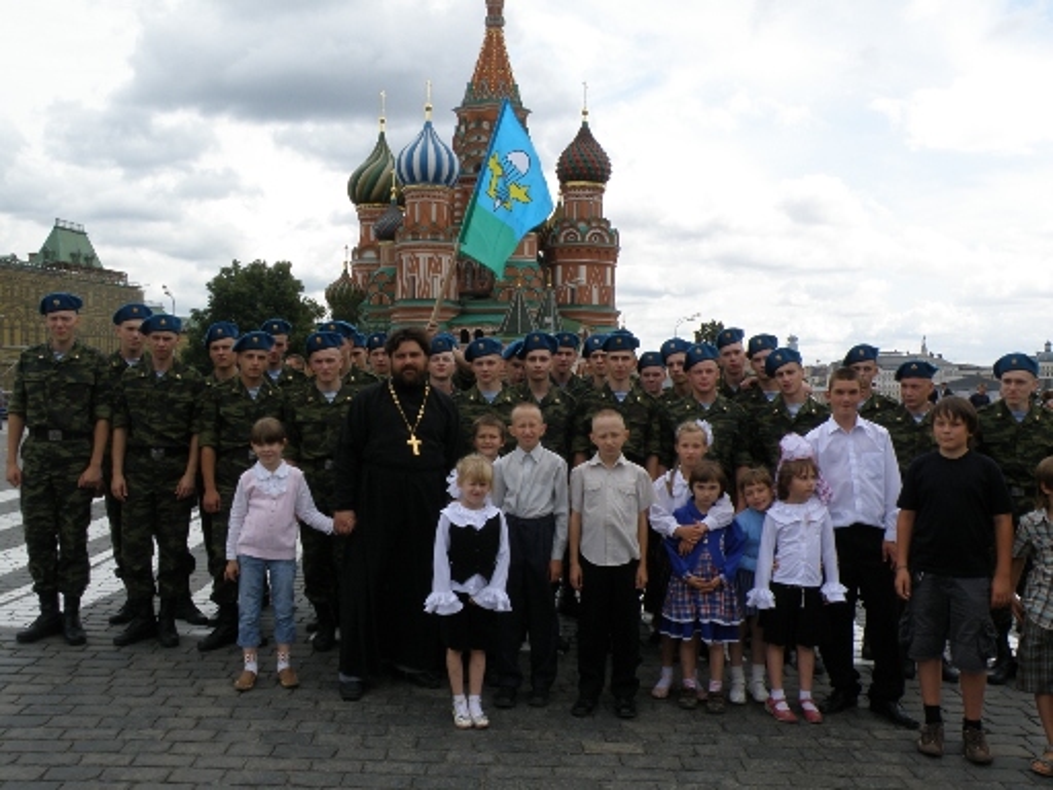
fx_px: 1004
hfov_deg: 55.4
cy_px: 395
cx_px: 526
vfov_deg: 42.9
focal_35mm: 33
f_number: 5.6
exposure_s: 1/250
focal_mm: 6.02
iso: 64
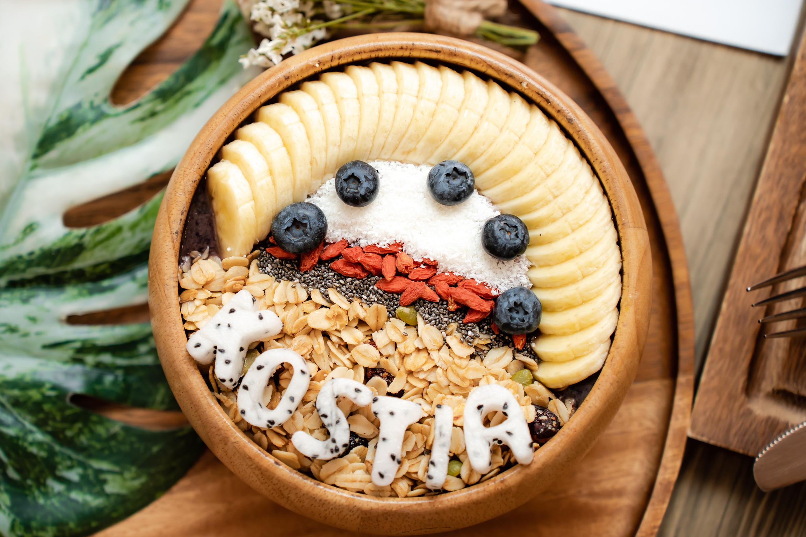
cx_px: 377
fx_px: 1791
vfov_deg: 17.1
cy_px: 284
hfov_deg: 25.4
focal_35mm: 80
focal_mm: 75
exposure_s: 1/125
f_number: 2.8
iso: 400
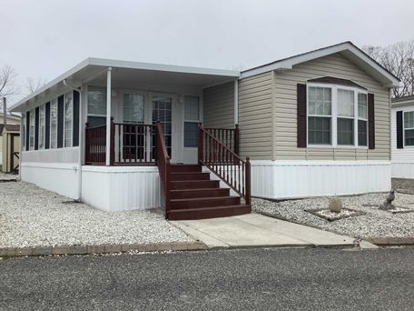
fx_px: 407
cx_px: 192
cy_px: 148
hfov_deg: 53.9
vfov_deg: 41.8
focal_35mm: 34
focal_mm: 3.3
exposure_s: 1/1045
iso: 25
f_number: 2.4
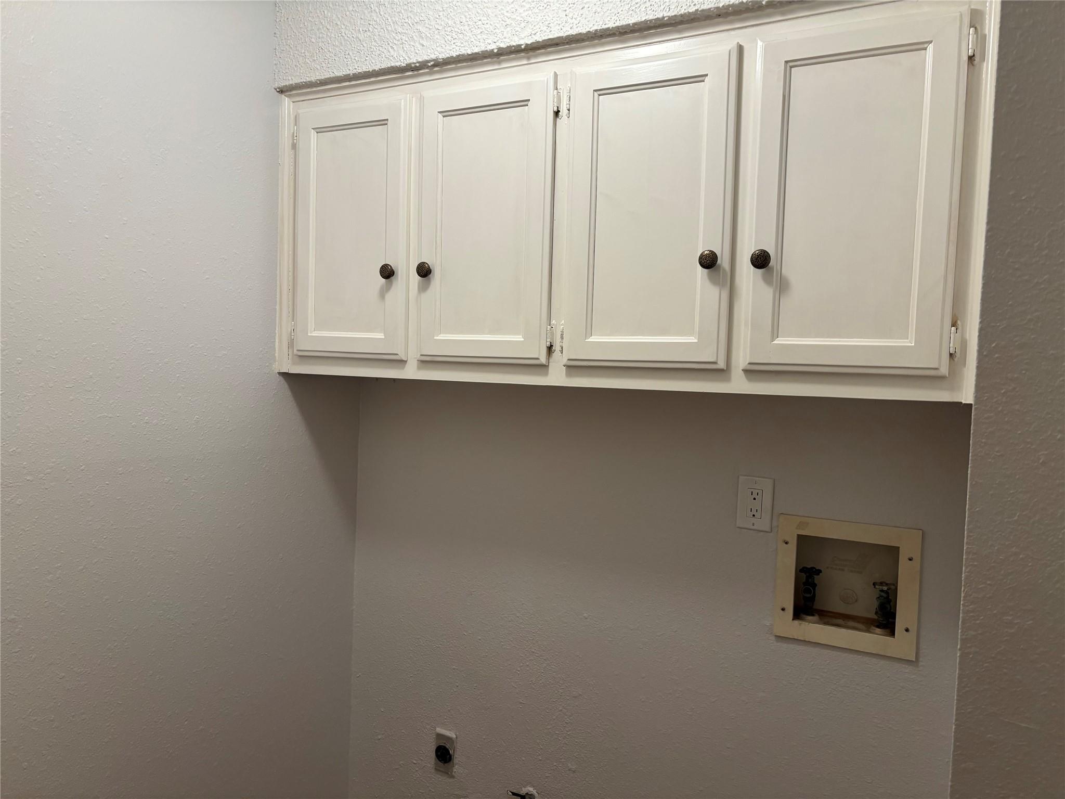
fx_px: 800
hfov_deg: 67.3
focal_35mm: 26
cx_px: 532
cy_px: 400
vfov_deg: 53.1
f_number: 1.6
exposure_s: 1/60
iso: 160
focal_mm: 5.96
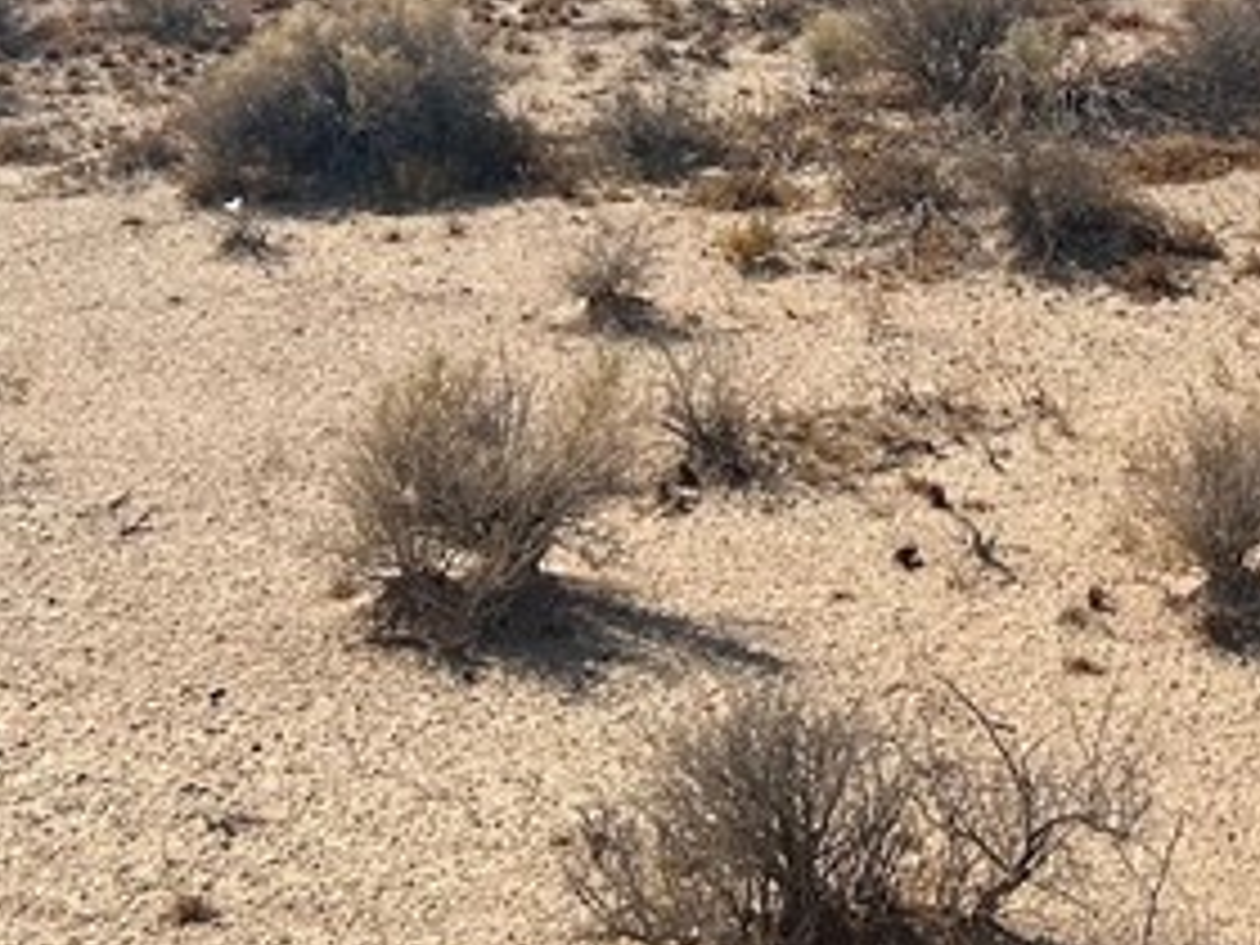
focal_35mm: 95
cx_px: 1143
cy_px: -9
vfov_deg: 15.3
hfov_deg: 20.2
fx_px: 3458
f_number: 1.5
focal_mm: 5.7
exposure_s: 1/6993
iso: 50
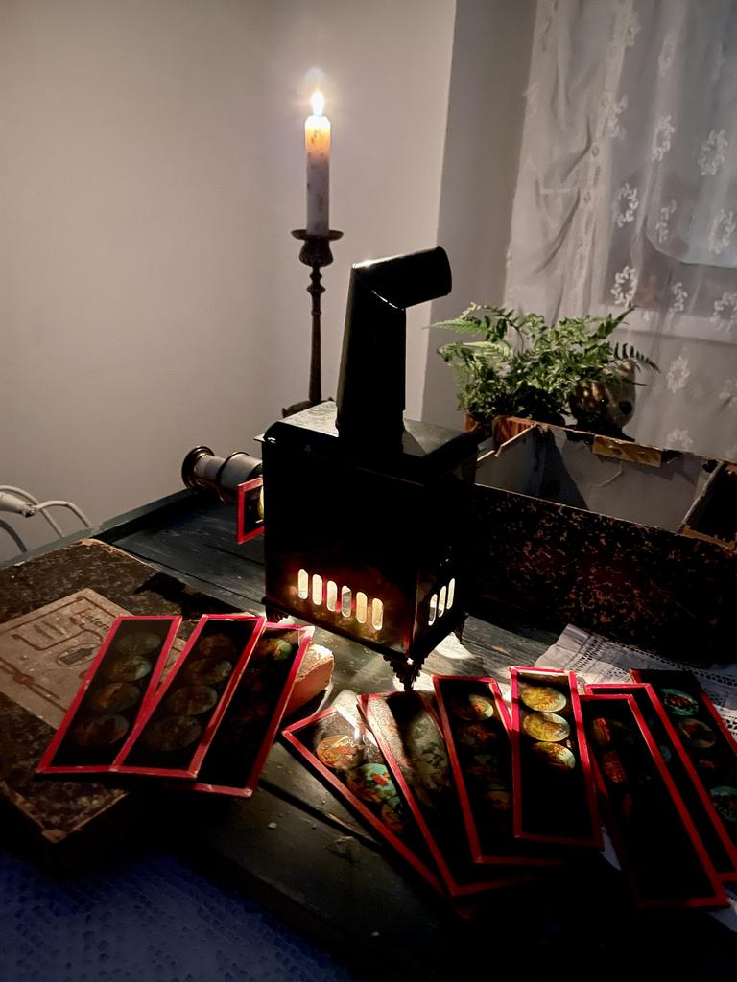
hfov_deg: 53.1
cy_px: 491
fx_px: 738
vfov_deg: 67.3
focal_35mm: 26
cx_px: 368
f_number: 1.6
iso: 1600
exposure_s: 1/5
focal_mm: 5.1
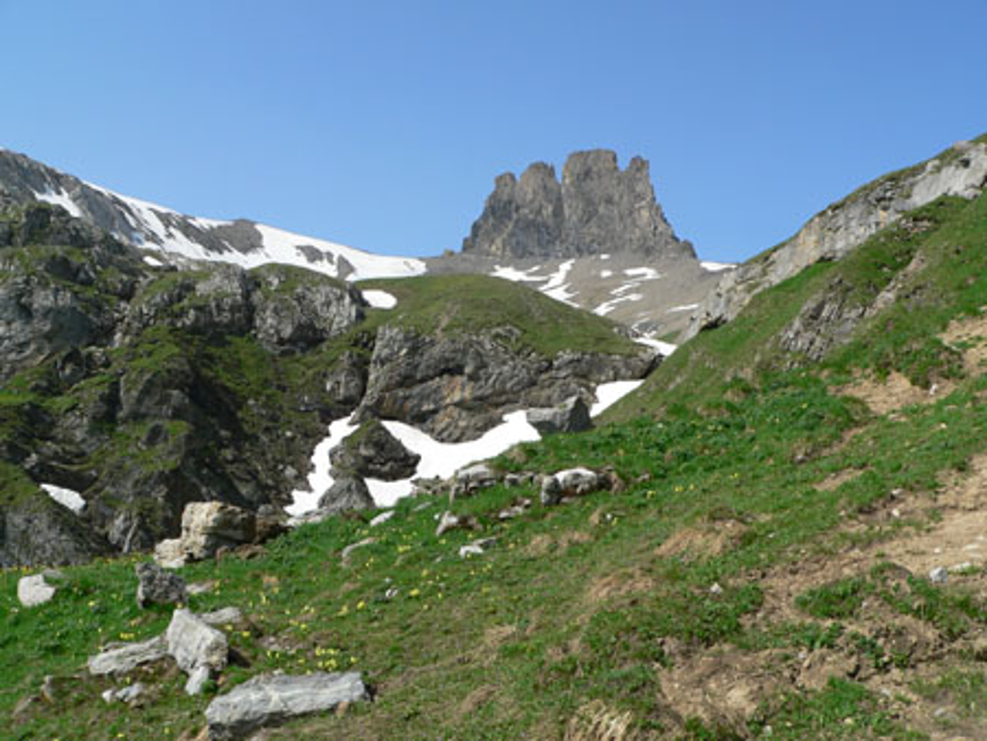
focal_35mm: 36
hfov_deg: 51.3
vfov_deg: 39.7
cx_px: 494
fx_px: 1027
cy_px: 370
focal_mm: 6
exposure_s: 1/500
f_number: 4.6
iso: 80
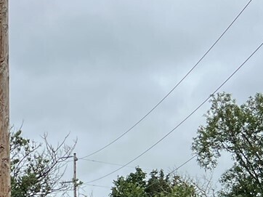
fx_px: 873
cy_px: 196
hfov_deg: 16.0
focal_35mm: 115
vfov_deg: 12.7
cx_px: -105
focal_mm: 5.7
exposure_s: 1/3356
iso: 50
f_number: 1.5
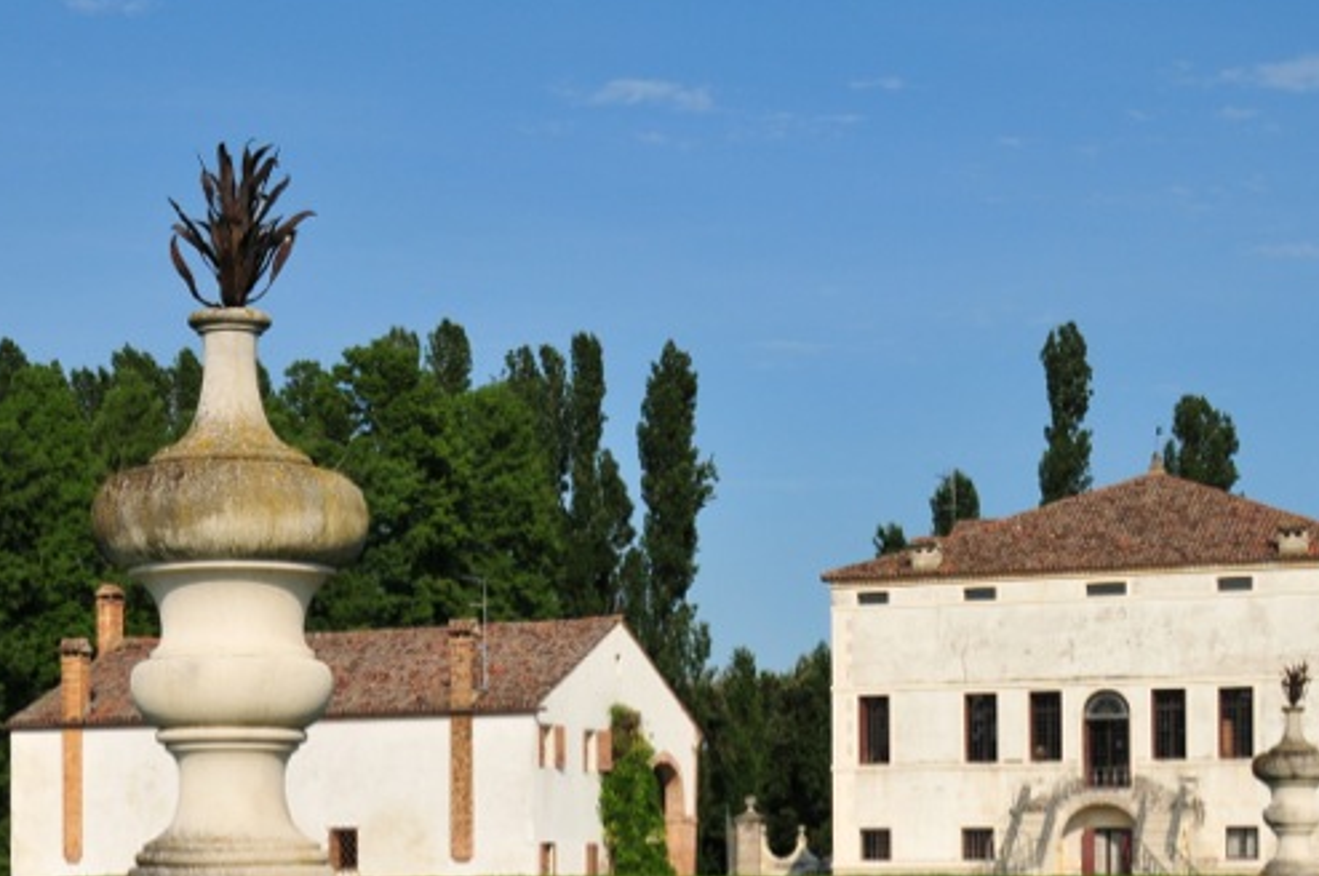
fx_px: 2891
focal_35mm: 79
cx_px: 457
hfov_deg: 25.6
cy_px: 825
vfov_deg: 16.9
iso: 200
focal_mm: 26
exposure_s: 1/640
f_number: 9
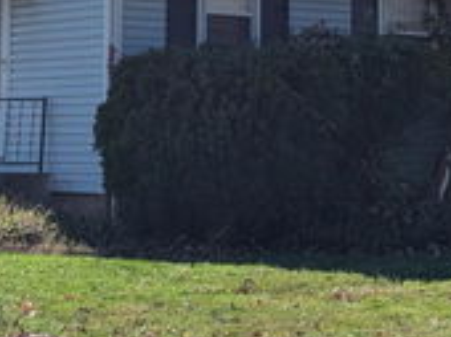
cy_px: -28
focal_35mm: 145
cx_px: 361
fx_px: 1886
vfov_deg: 10.1
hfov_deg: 13.6
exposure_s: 1/3448
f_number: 1.85
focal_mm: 6.81
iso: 46
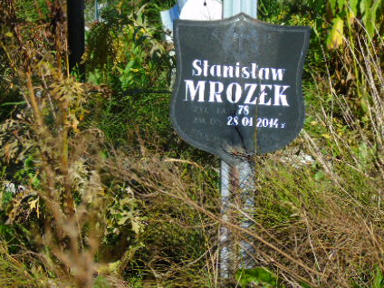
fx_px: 1575
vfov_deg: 10.4
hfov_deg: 13.9
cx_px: 208
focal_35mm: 142
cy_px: 128
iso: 80
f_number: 4.3
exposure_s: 1/500
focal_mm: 17
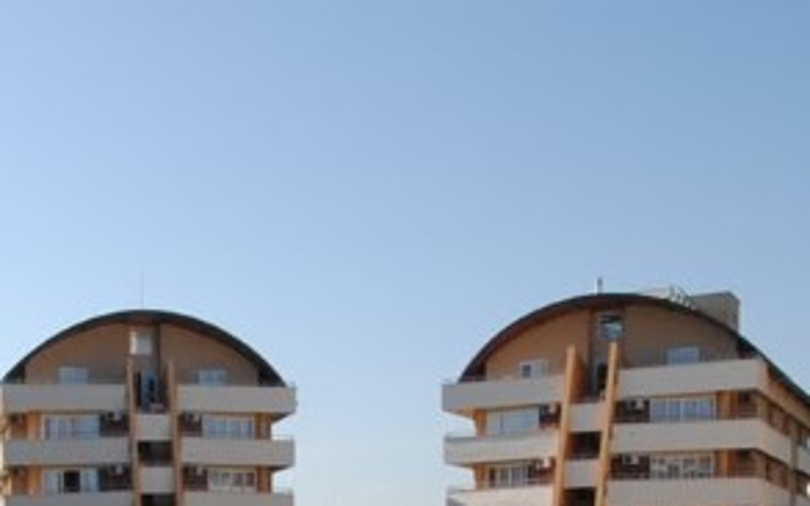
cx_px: 247
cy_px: 738
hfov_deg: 33.6
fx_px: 1324
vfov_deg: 19.2
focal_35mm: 60
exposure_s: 1/200
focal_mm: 10
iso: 100
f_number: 9
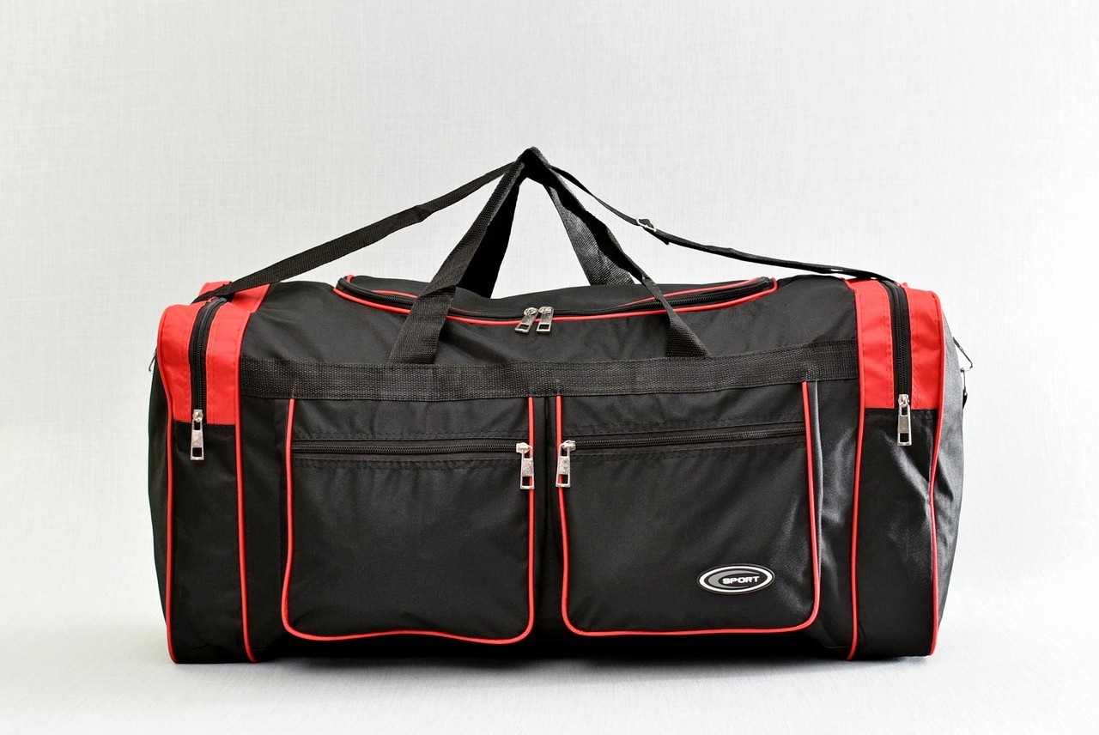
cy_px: 368
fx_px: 1833
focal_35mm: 60
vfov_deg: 22.7
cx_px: 550
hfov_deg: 33.4
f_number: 7.1
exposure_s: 2
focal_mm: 40
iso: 100
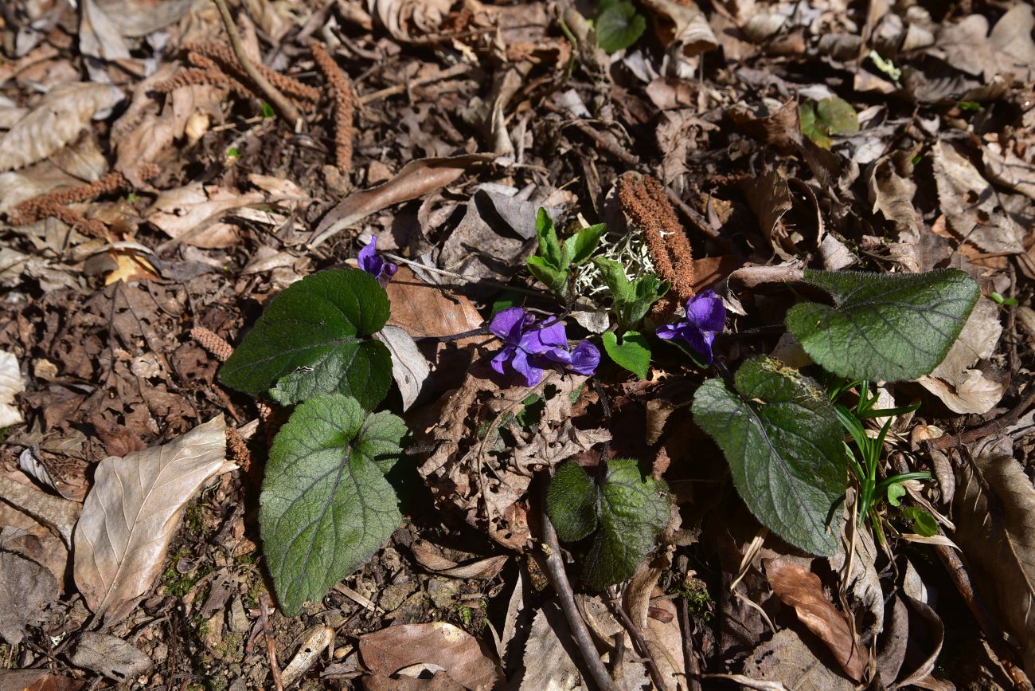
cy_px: 346
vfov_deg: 27.0
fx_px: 1438
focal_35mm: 50
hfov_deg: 39.6
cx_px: 518
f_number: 10
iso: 160
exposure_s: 1/200
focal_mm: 50
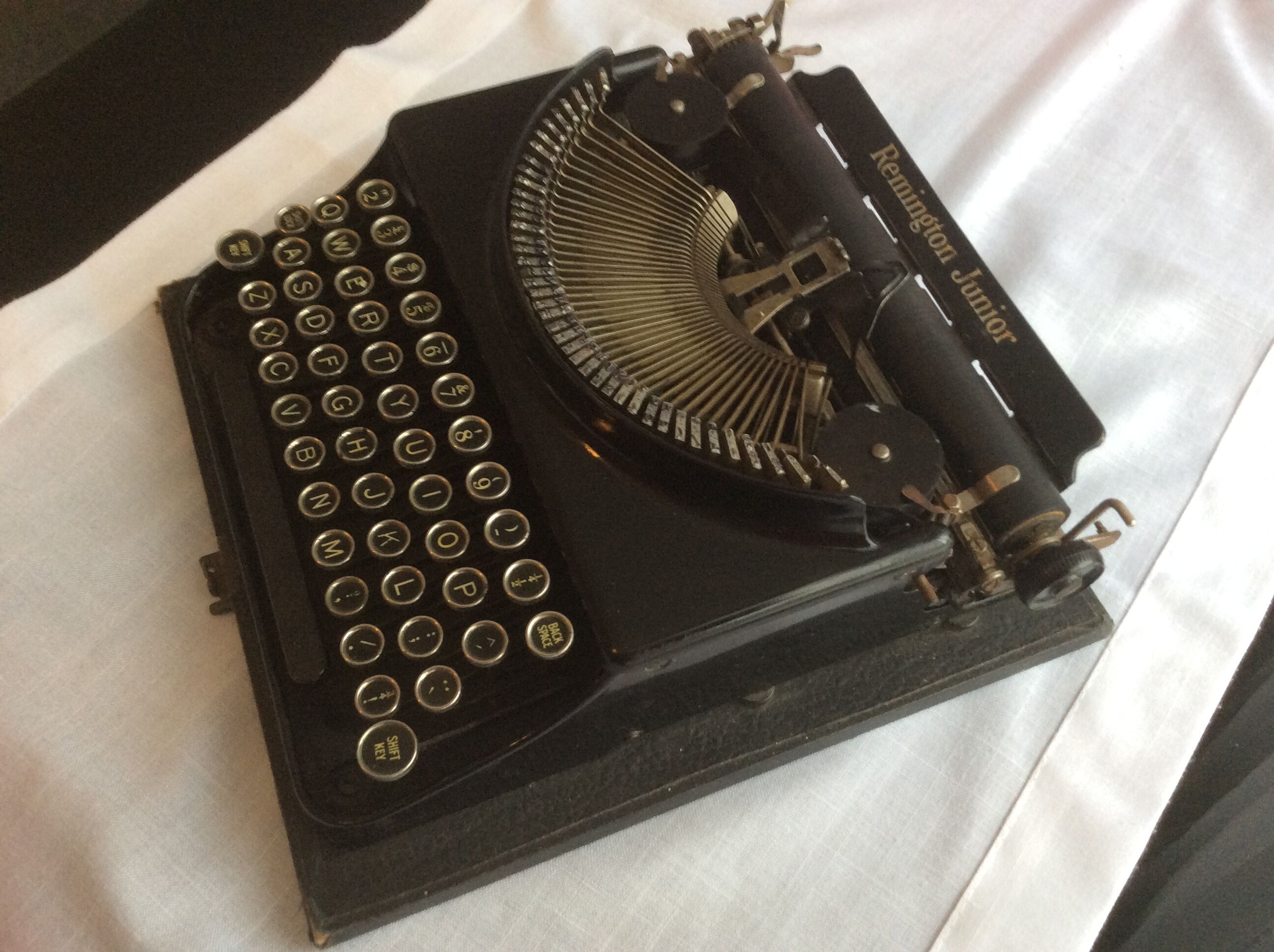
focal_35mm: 32
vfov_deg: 44.1
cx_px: 637
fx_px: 1176
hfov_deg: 56.9
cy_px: 476
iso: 80
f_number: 2.4
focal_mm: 3.3
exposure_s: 1/25
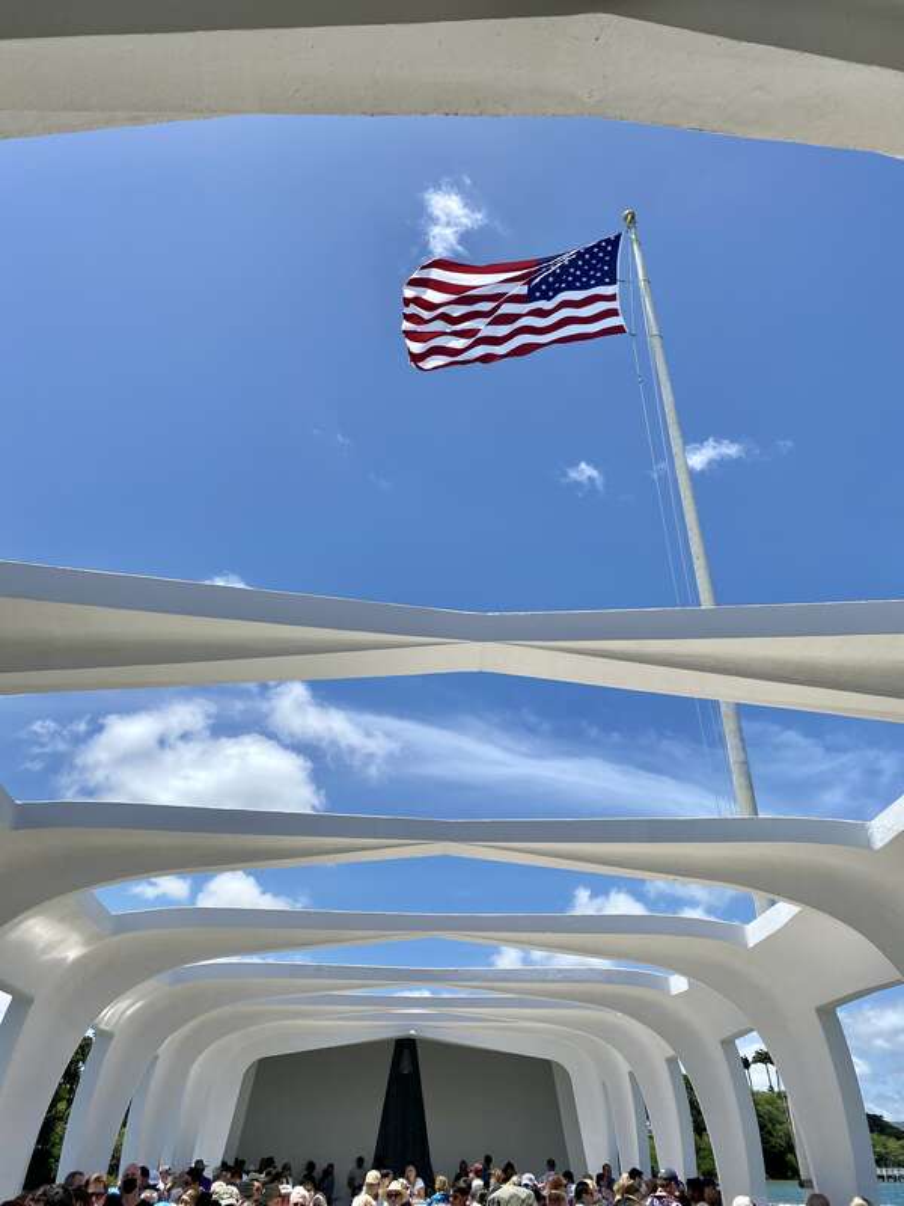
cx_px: 452
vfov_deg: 67.3
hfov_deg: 53.1
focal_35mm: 26
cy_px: 603
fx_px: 905
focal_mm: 4.25
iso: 32
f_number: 1.8
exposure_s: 1/4115
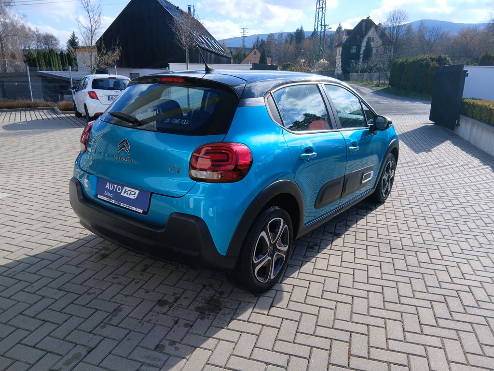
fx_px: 371
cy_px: 186
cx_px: 247
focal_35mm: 26
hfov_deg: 67.3
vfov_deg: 53.1
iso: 20
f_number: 1.8
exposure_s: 1/313
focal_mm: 3.98
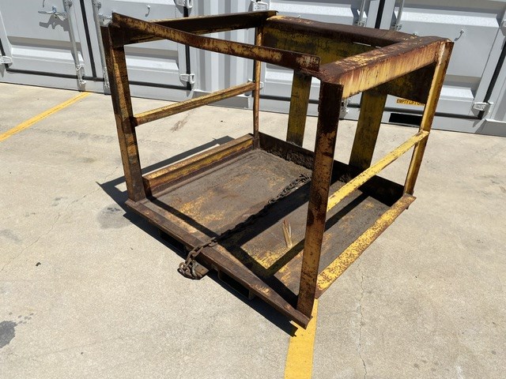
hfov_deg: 67.3
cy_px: 190
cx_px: 253
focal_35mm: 26
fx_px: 380
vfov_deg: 53.1
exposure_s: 1/4808
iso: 32
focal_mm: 4.25
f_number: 1.8
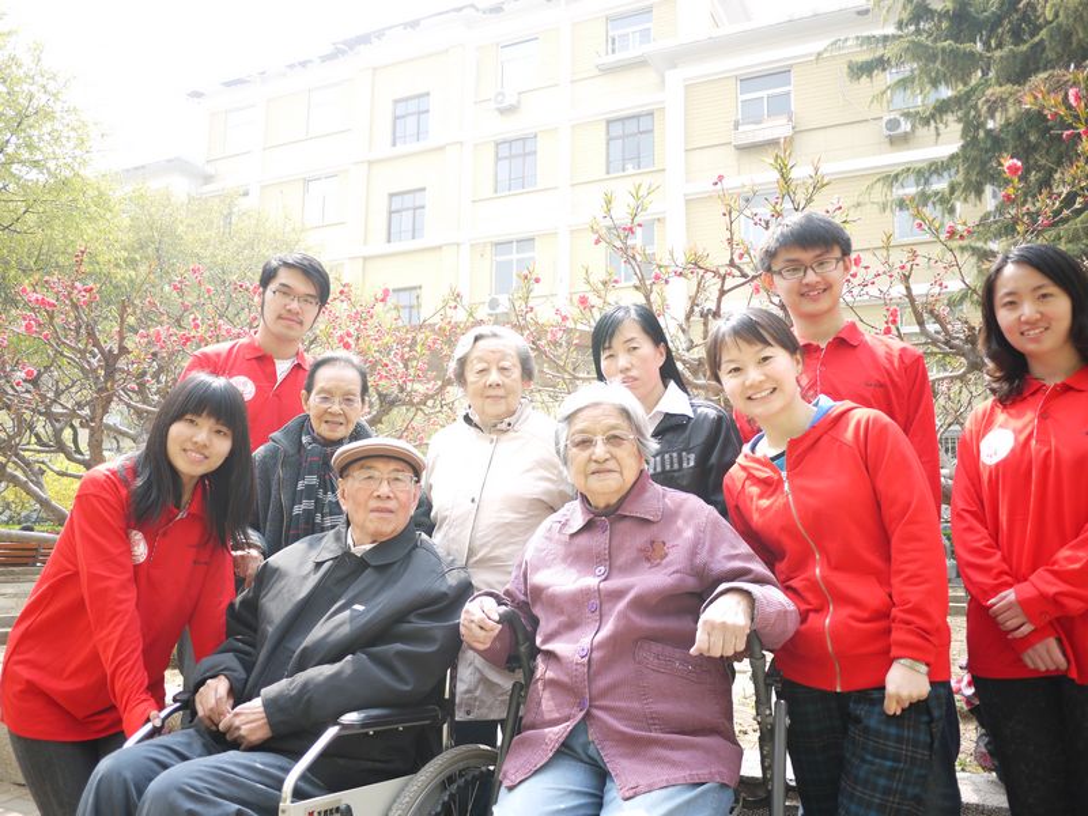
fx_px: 880
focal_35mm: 28
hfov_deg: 63.4
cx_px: 544
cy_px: 408
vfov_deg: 49.7
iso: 100
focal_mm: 14
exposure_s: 1/250
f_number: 2.5
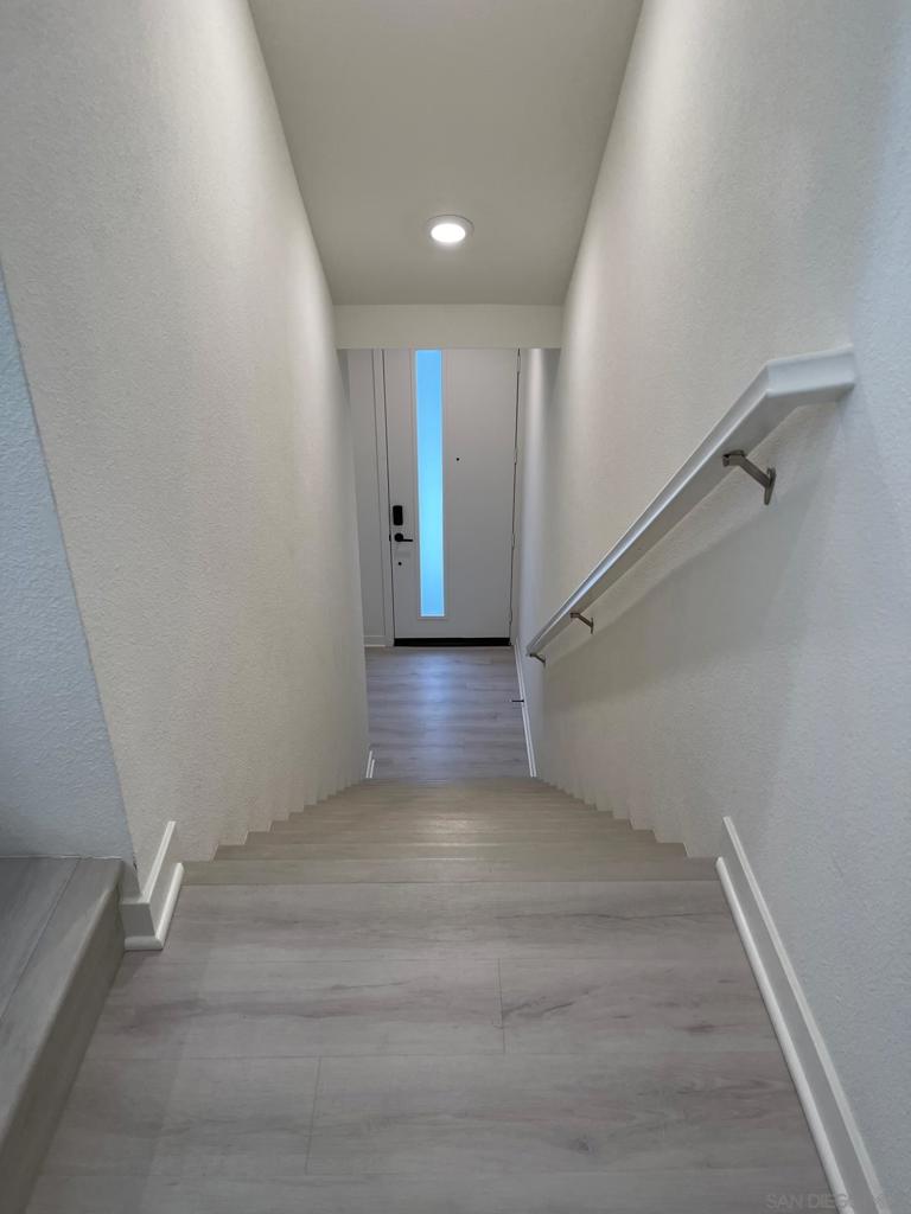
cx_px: 456
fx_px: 912
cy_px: 607
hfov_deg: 53.1
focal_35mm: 26
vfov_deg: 67.3
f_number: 1.6
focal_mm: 5.1
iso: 80
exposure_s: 1/120
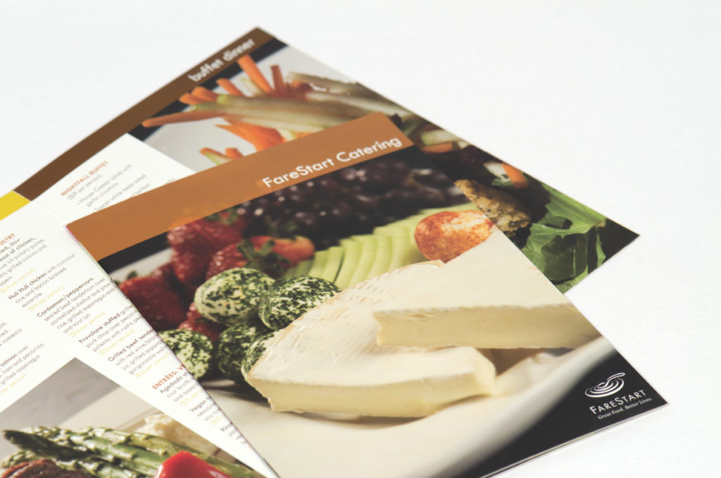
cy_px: 239
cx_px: 360
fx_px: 3148
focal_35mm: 158
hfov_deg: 13.1
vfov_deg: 8.7
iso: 100
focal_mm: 105
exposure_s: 1/40
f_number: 7.1
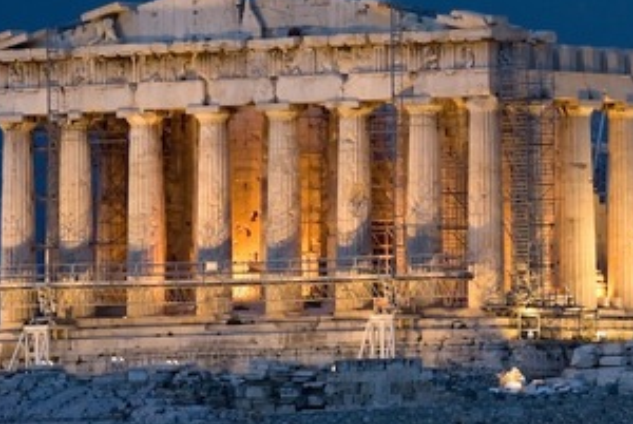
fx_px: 11203
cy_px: 122
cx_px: 582
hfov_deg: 3.2
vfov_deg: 2.2
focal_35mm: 636
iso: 100
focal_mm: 175
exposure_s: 1/1.43
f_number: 8
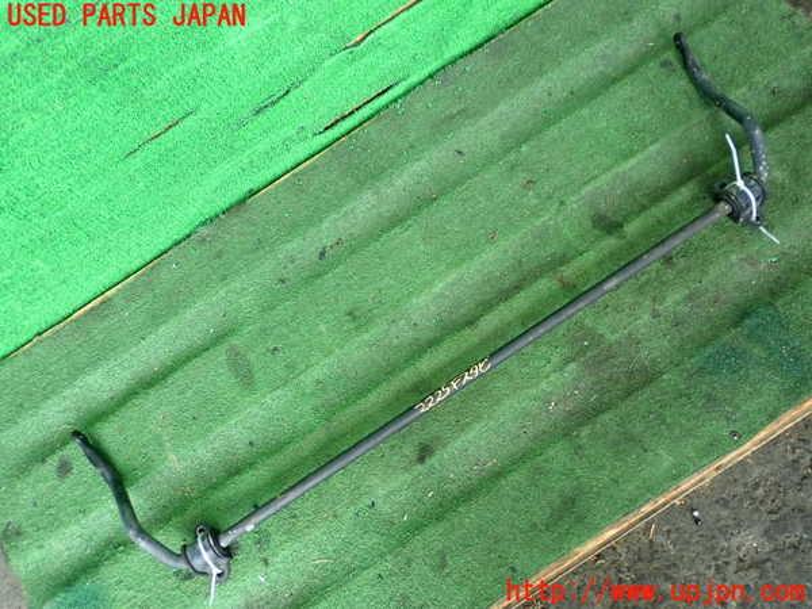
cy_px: 304
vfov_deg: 44.2
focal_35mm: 32
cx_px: 406
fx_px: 751
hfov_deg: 56.8
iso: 400
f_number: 2.4
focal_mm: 5.87
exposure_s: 1/30
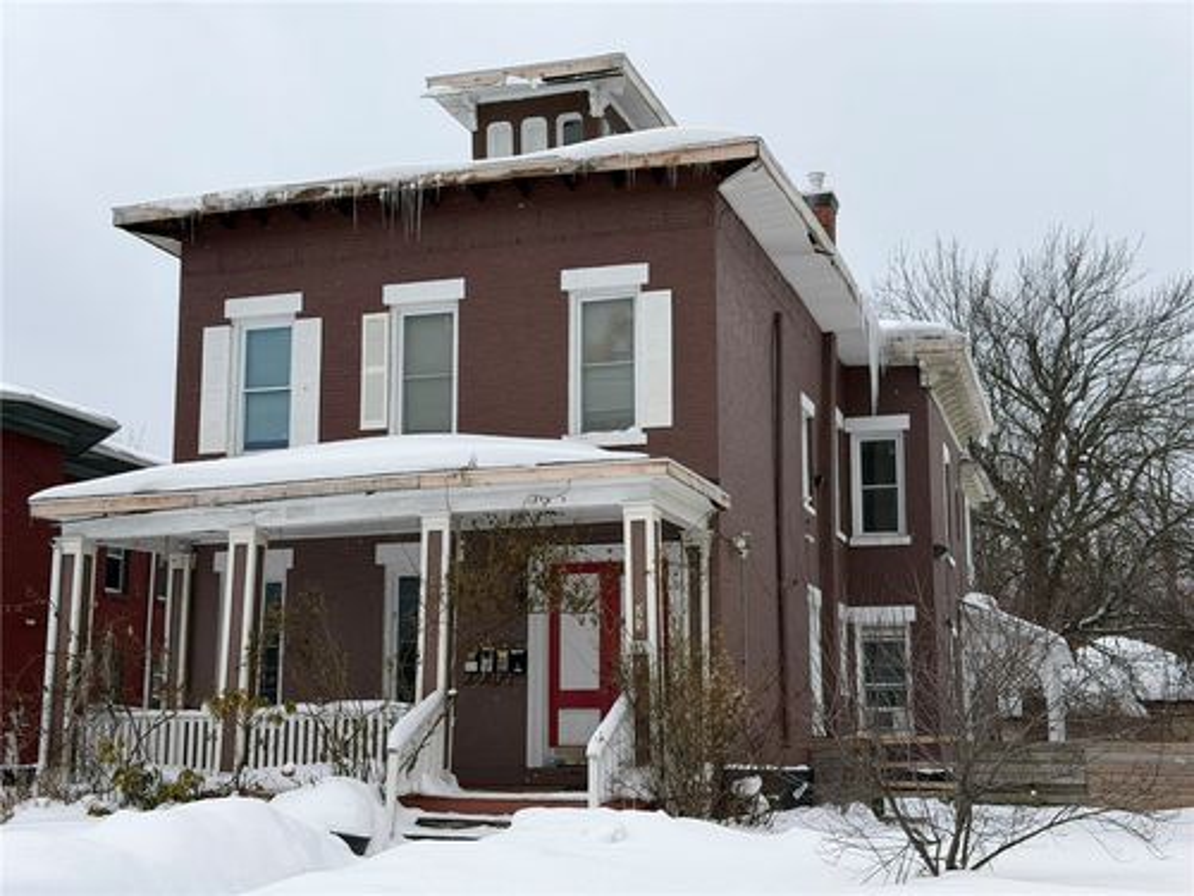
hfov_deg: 39.7
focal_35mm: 48
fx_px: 1656
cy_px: 448
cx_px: 597
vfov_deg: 30.3
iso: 80
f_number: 1.78
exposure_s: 1/7143
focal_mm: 6.76
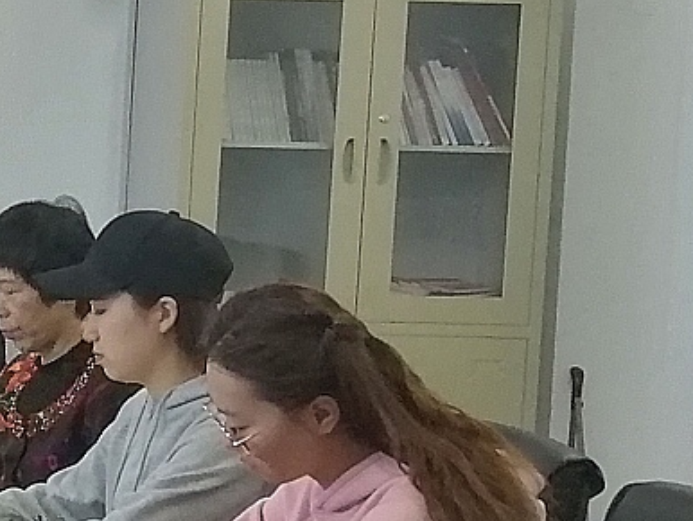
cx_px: -867
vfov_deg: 9.6
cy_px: 352
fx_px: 3105
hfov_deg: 11.1
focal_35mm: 155
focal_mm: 3.81
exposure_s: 1/50
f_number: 2.2
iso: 200
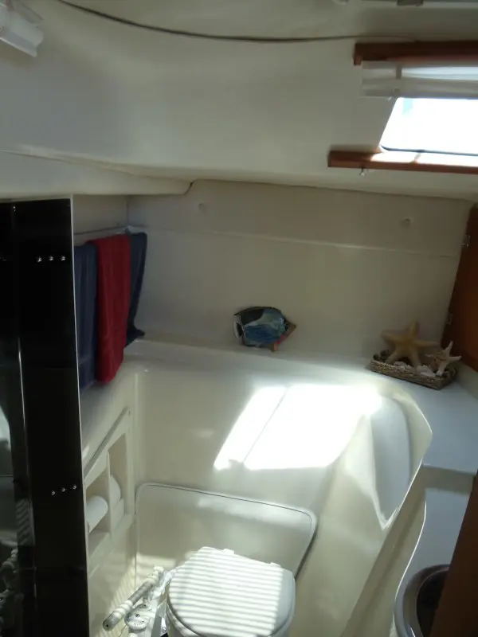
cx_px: 239
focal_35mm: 44
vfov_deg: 42.9
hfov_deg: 32.9
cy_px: 318
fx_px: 810
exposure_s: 1/100
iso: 100
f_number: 3.5
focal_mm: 6
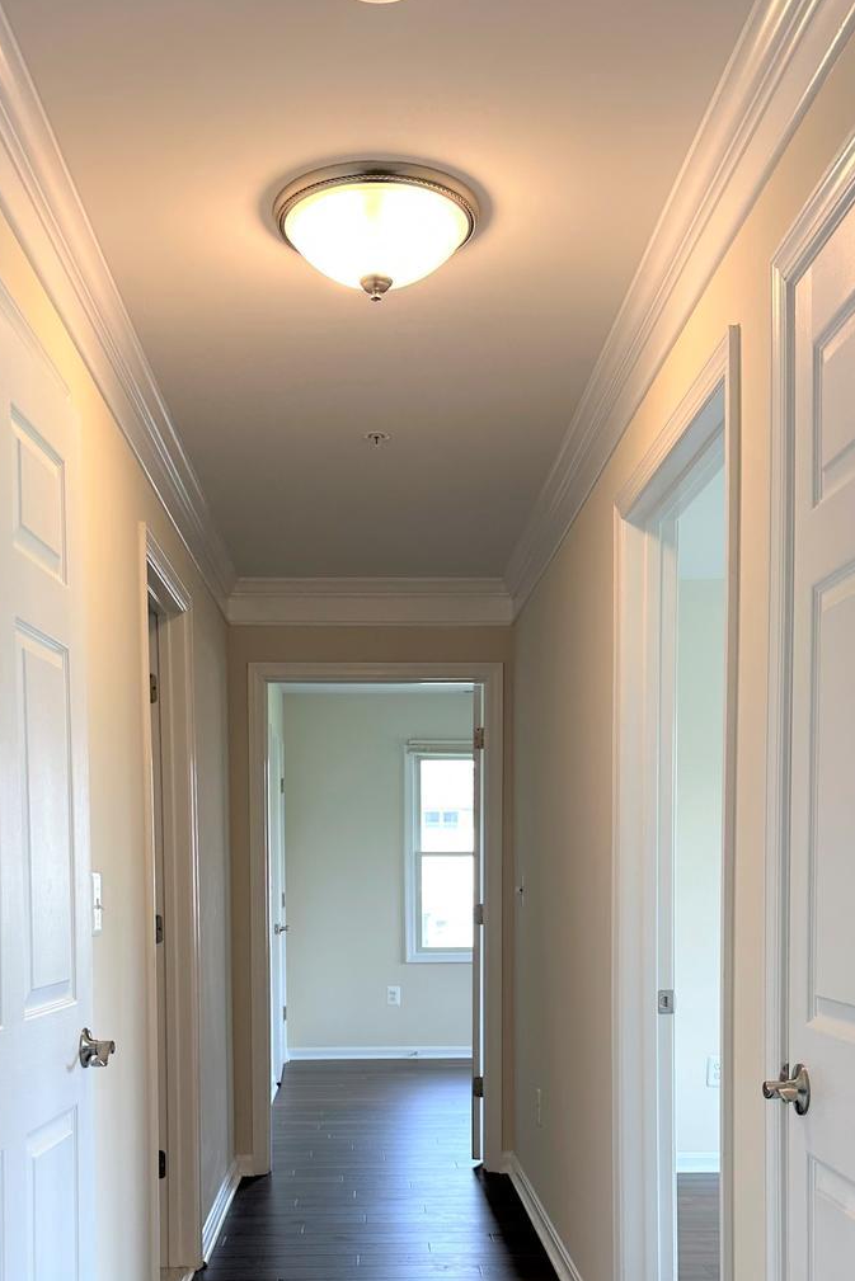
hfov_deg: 35.0
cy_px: 947
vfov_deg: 48.9
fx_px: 1353
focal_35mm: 38
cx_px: 387
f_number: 1.78
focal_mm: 6.86
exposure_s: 1/120
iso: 100
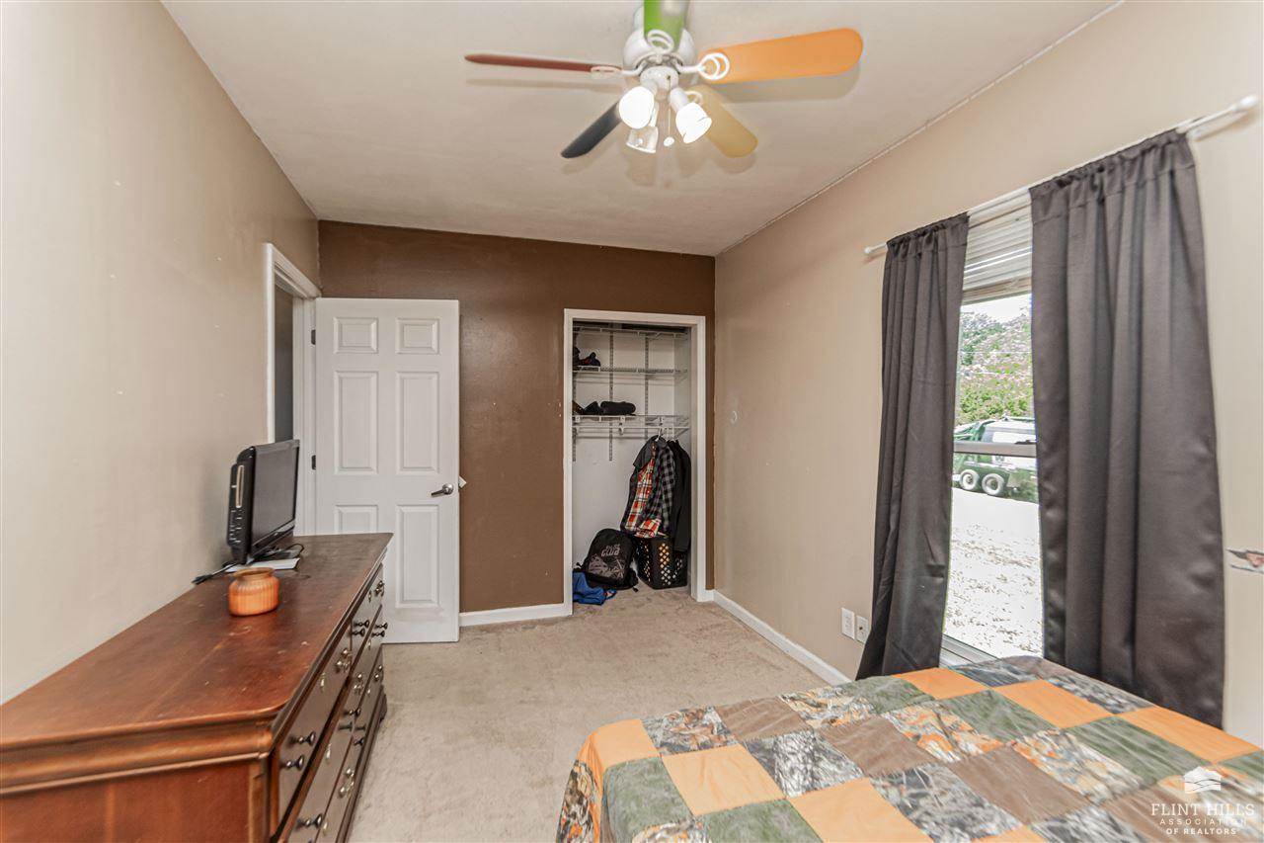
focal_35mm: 15
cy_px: 422
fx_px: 527
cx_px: 632
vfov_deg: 77.3
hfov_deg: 100.4
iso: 1100
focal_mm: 10
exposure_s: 1/60
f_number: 10
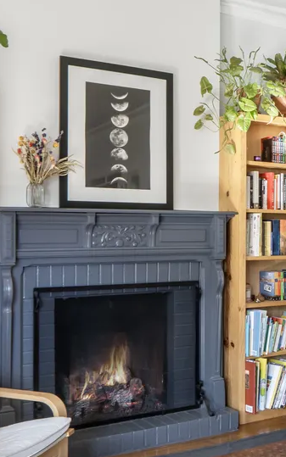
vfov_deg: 41.0
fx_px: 611
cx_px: 323
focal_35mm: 49
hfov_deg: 24.4
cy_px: 238
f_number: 9
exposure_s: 1/2.5
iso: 100
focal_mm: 16
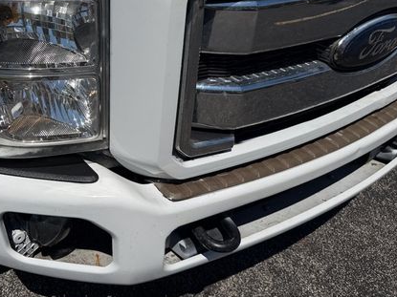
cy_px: 92
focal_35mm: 37
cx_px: 115
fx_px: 424
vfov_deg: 38.1
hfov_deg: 48.8
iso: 80
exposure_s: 1/14286
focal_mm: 6.76
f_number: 1.78
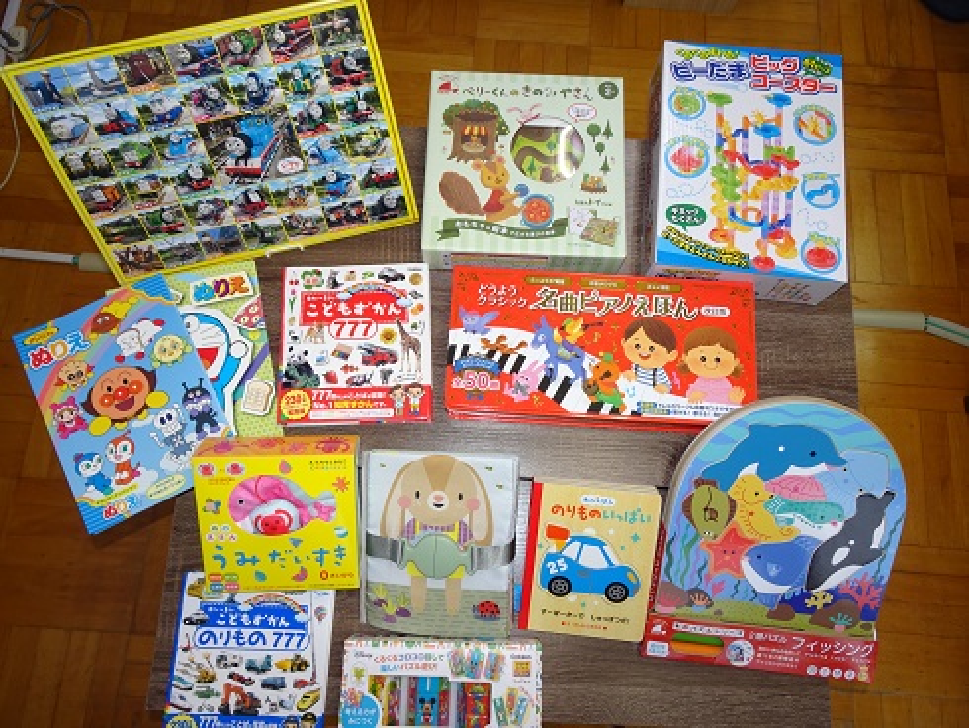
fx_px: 672
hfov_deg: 71.6
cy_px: 364
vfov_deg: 56.9
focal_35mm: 24
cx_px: 484
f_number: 3.5
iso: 80
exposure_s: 1/30
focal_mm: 4.1
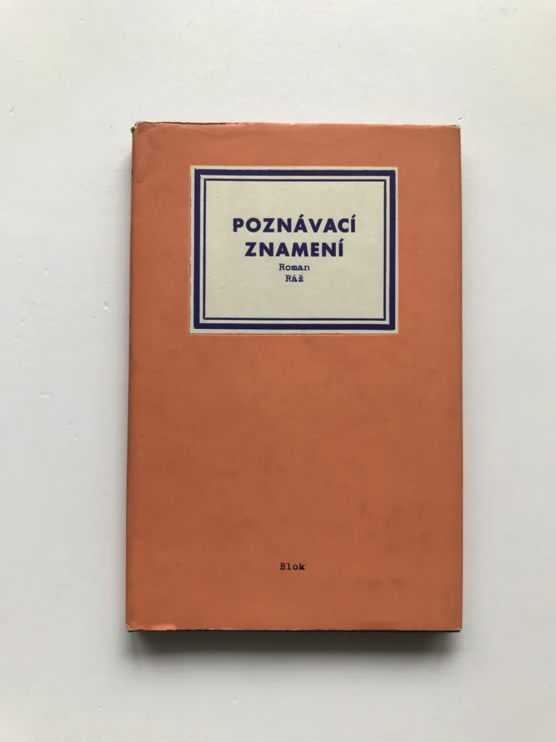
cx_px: 278
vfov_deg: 63.4
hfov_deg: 49.7
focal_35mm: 28
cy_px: 371
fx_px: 600
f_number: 1.8
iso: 25
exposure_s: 1/50
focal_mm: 3.99
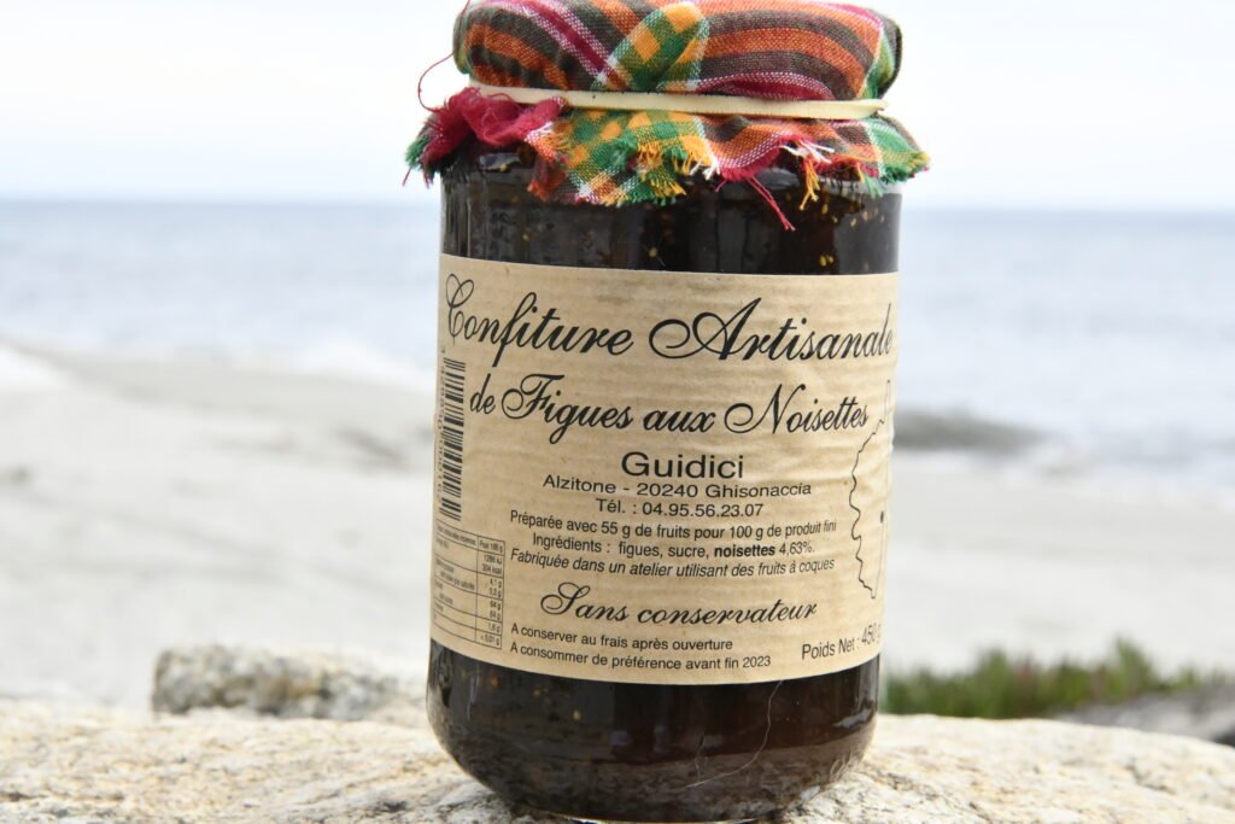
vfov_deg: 19.5
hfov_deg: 28.8
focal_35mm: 70
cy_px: 412
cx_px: 618
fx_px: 2402
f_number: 22
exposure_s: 1/2500
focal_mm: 70
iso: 12800
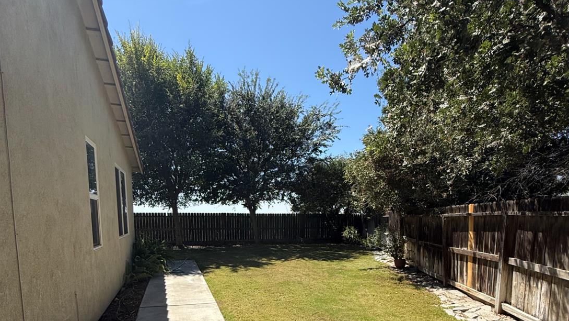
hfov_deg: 83.8
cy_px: 255
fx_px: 317
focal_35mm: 21
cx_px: 293
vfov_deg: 50.5
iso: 50
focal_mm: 2.22
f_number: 2.2
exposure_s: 1/1795
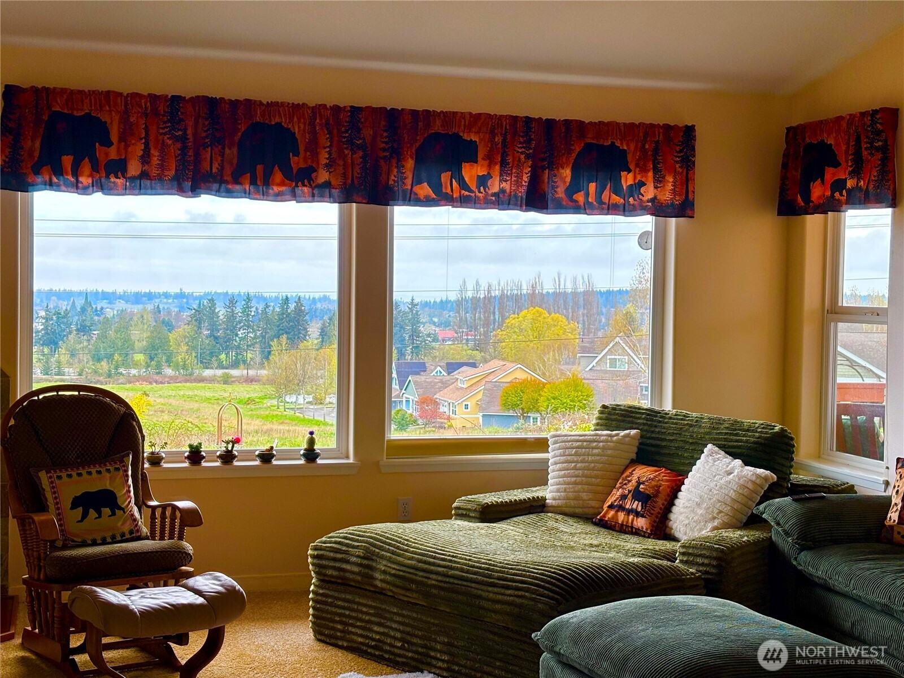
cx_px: 452
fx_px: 1358
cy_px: 339
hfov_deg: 36.8
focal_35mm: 52
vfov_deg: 28.0
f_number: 1.6
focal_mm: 5.96
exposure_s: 1/86
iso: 50
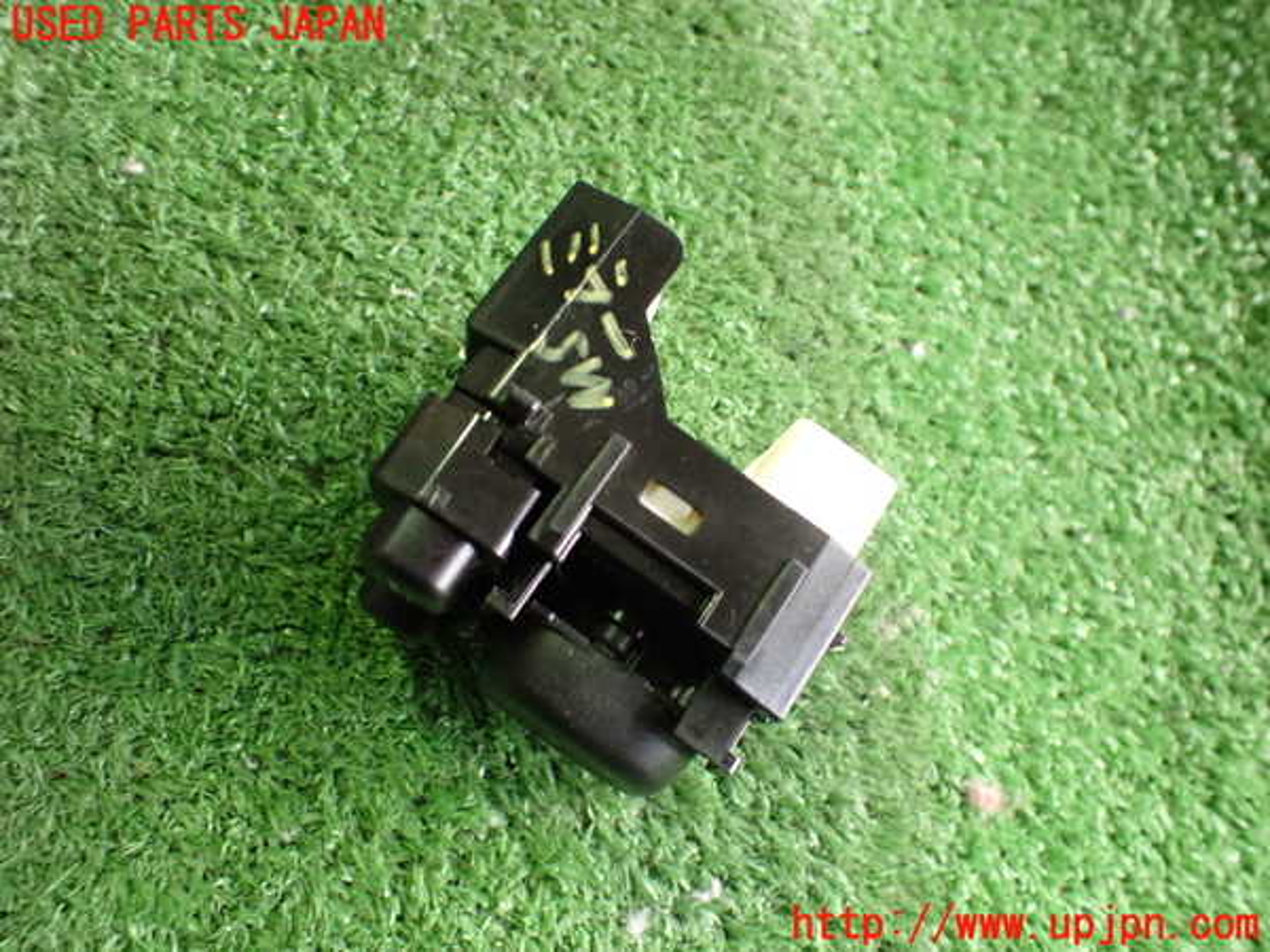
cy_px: 476
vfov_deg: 46.8
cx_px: 635
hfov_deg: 60.0
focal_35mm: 30
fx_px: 1101
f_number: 2.3
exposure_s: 1/80
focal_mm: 5.4
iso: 800
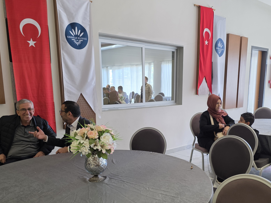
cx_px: 151
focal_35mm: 33
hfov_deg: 55.2
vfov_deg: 42.4
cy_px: 136
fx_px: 258
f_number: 1.7
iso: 250
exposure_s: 1/100
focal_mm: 6.3
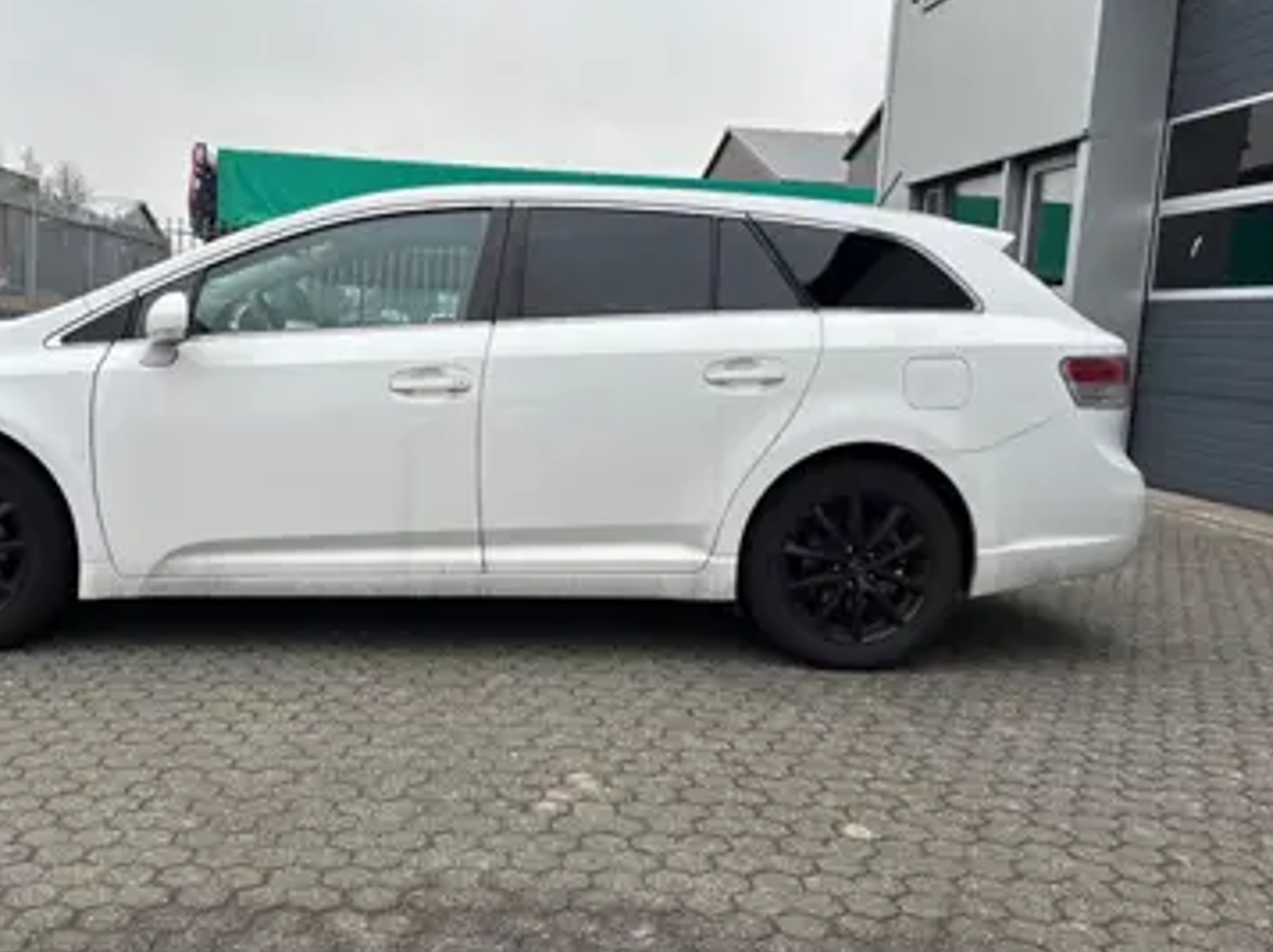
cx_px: 496
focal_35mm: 35
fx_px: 1286
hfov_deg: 52.2
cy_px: 446
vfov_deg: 40.6
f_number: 1.6
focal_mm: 5.96
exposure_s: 1/679
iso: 50
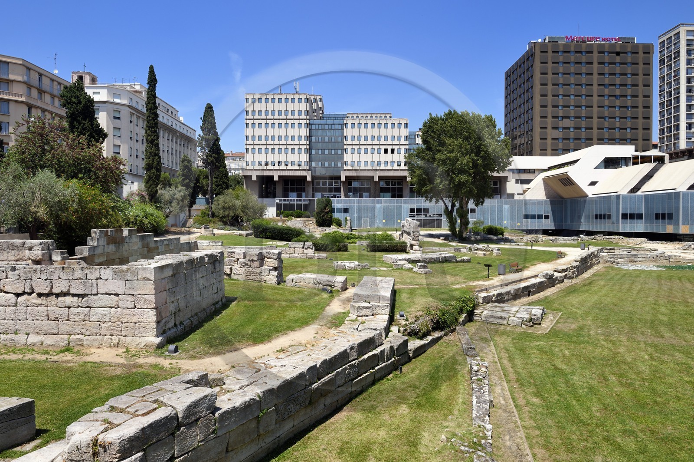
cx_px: 347
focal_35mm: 24
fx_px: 462
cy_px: 231
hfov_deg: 73.8
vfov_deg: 53.1
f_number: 18
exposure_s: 1/160
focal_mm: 24
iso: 200
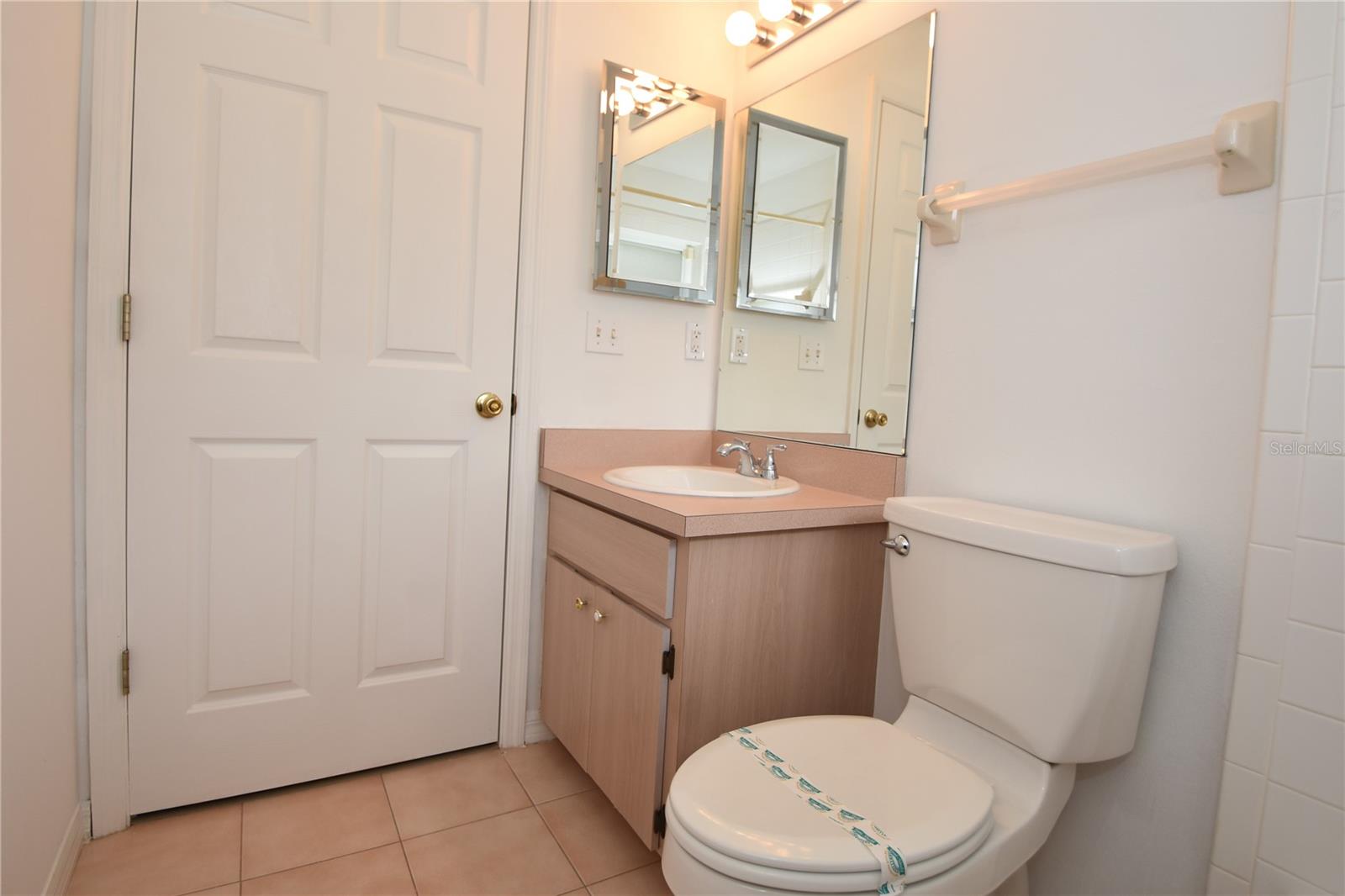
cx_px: 672
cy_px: 448
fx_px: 672
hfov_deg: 90.0
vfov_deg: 67.4
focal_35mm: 18
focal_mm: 12
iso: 200
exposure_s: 1/100
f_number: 5
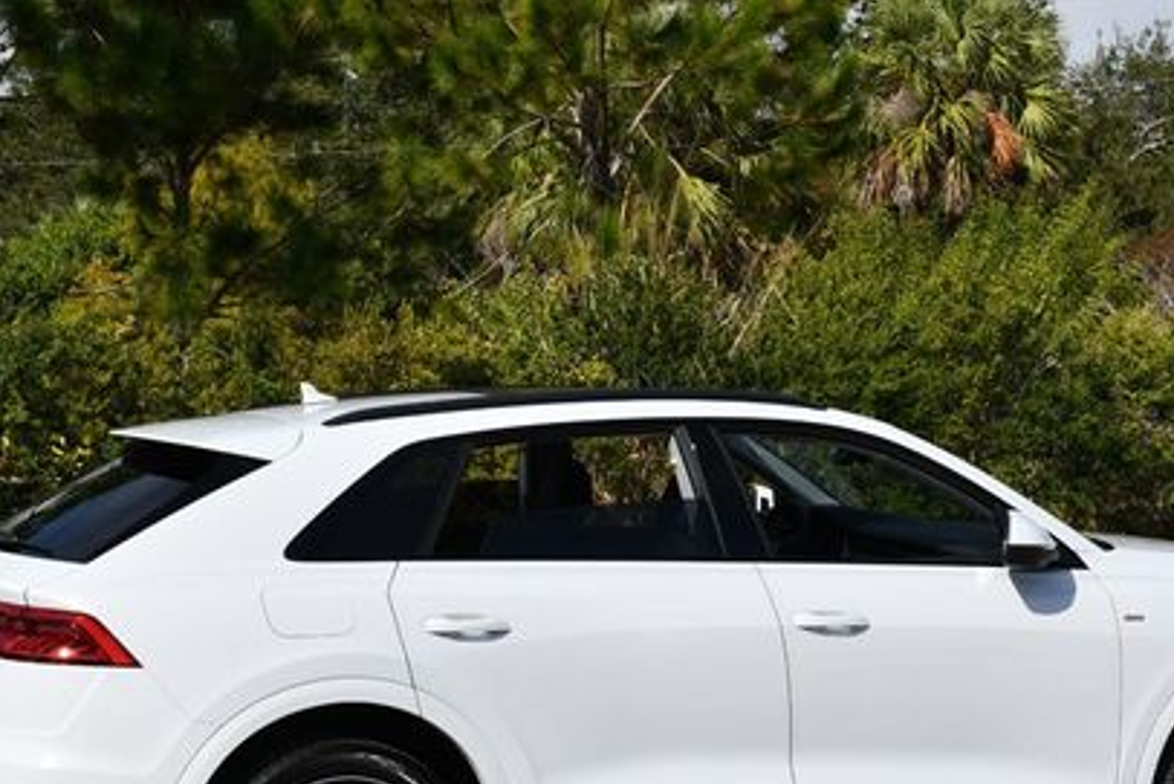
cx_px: 688
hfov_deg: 24.7
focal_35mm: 82
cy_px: 524
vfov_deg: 16.6
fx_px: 2675
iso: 100
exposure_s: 1/320
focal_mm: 26
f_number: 9
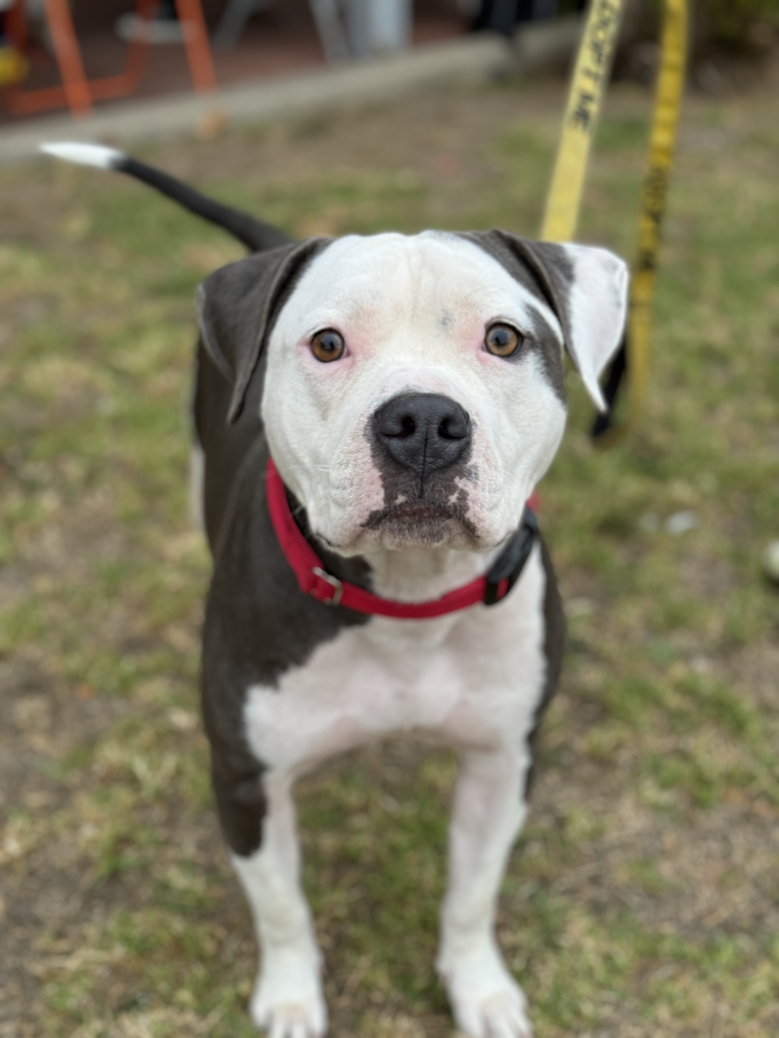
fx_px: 1440
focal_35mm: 48
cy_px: 519
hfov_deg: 30.3
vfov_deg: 39.7
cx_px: 390
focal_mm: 6.76
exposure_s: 1/731
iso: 64
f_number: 1.78
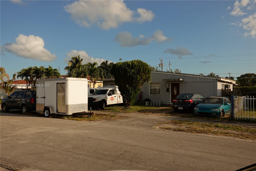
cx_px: 128
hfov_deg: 61.9
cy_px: 86
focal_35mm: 30
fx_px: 213
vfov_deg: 43.6
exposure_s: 1/1000
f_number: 4.5
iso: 100
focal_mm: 11.29
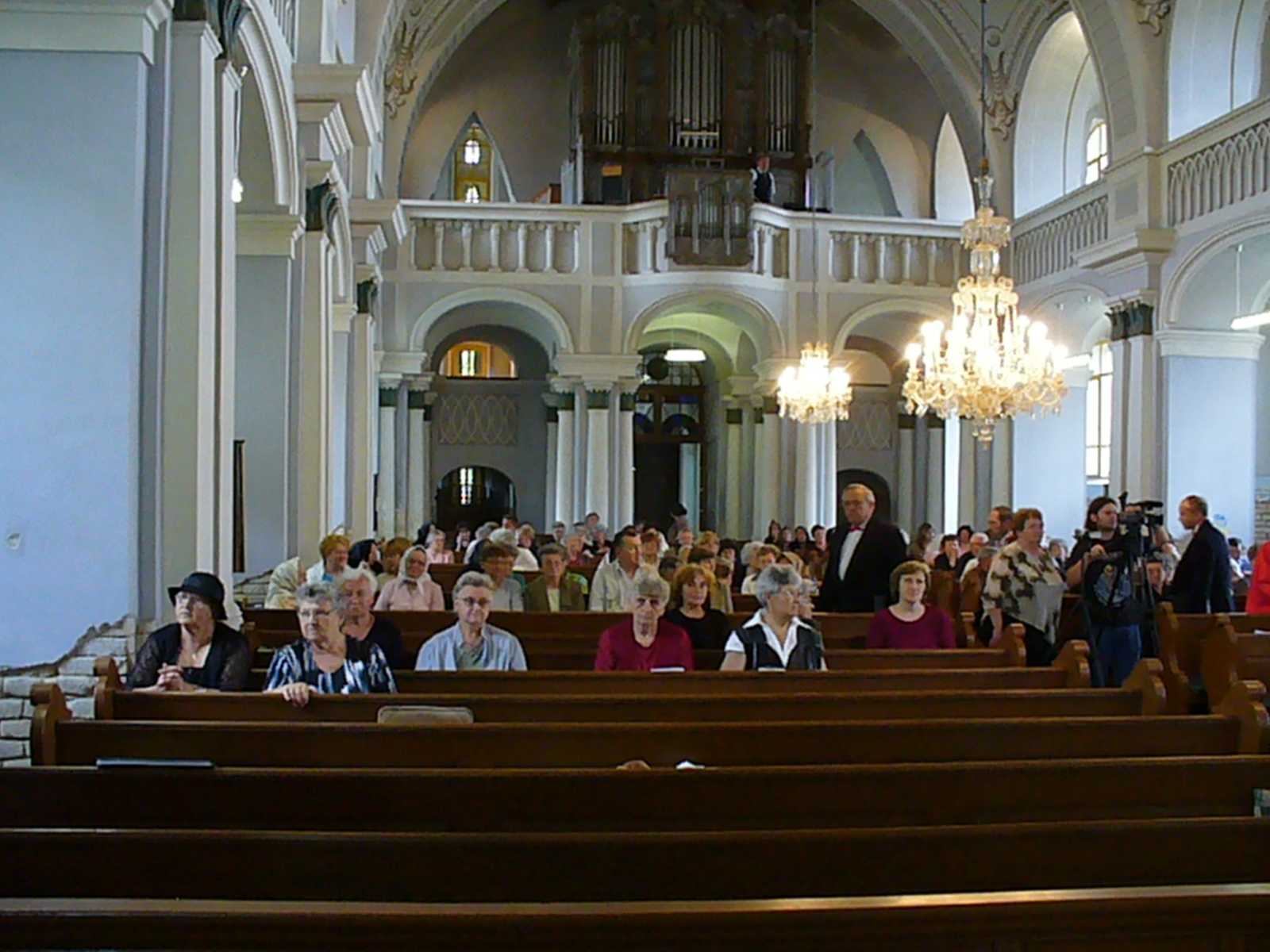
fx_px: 1357
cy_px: 476
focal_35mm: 37
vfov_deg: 38.7
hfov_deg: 50.1
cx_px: 635
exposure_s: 1/60
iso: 800
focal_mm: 6.1
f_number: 2.8
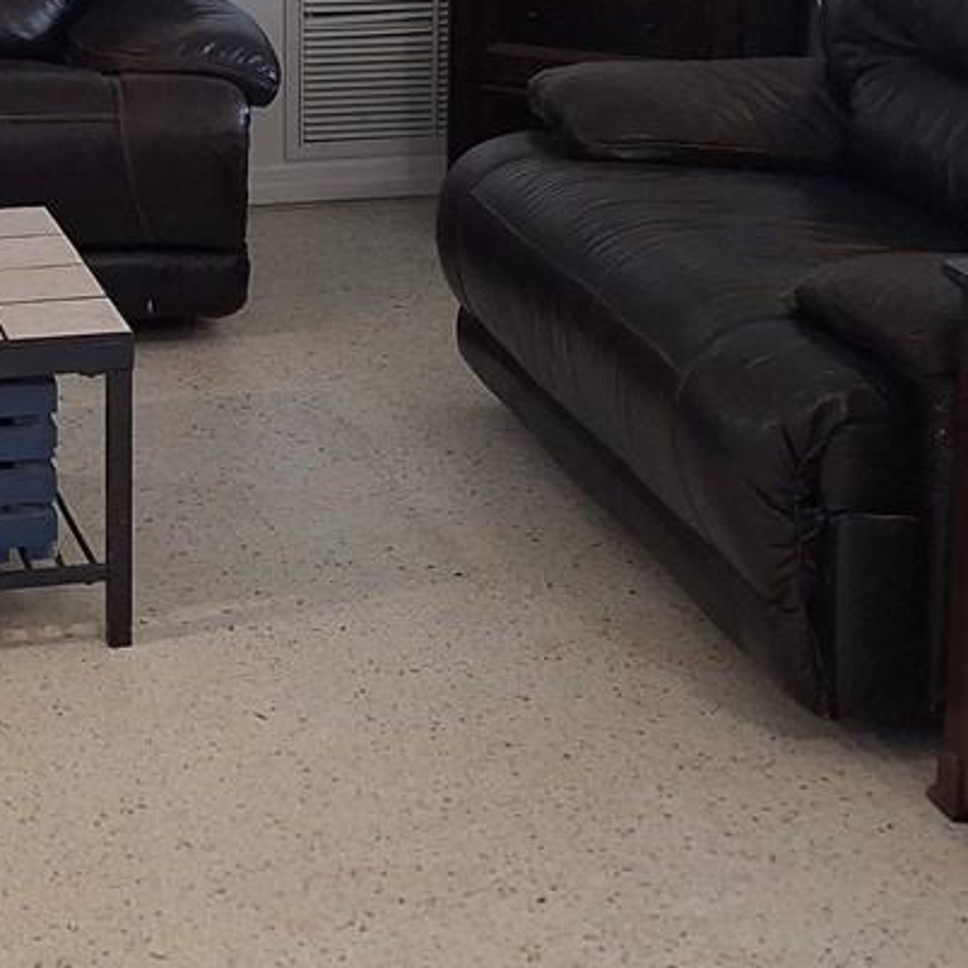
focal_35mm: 81
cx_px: 120
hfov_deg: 21.0
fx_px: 2563
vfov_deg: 20.6
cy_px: -34
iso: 100
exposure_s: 1/40
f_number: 1.8
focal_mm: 5.54
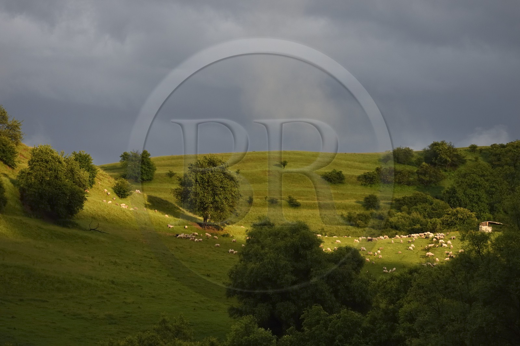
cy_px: 173
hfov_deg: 10.3
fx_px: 2886
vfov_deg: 6.9
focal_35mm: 200
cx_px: 260
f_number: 5.6
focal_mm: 200
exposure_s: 1/200
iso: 800
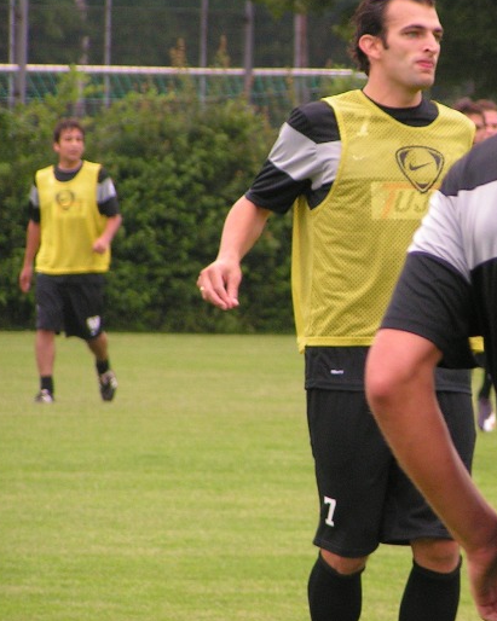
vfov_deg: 4.5
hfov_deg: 3.6
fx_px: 7909
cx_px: 428
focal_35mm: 430
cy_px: 291
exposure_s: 1/400
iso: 125
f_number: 3.5
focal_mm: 43.3
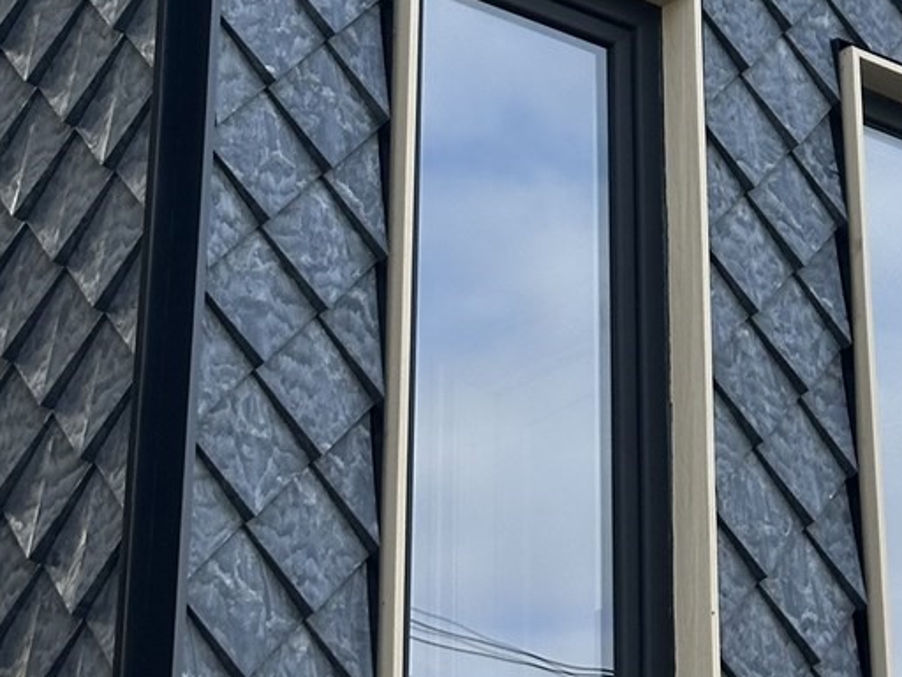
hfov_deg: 13.5
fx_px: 3752
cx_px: 900
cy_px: -524
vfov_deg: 9.8
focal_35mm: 144
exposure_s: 1/1565
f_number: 1.78
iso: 64
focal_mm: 6.86
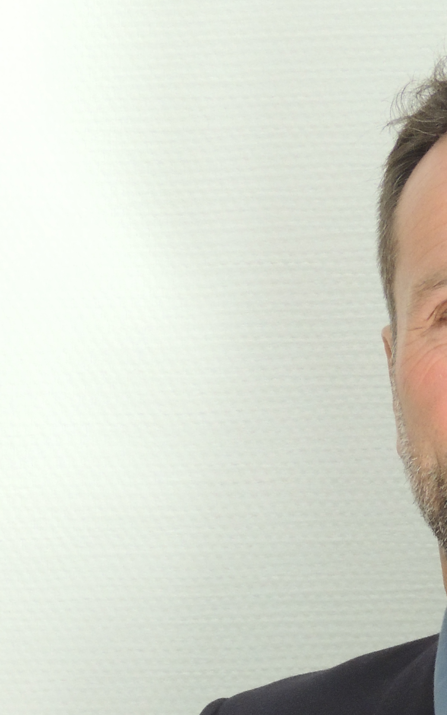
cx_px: 590
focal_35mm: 187
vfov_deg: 11.1
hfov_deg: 6.9
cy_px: 655
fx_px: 3646
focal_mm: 13.3
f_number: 3.9
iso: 500
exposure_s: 1/25
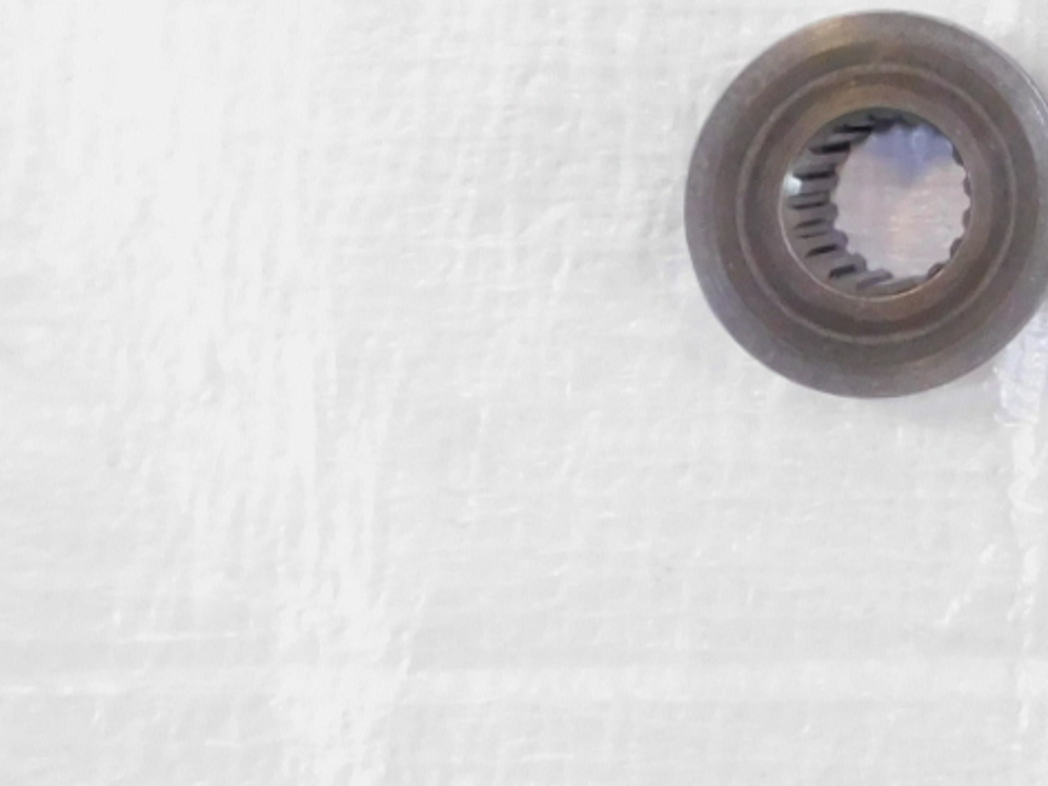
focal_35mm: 78
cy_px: -191
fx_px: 2361
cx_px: 1716
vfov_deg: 17.9
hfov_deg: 20.2
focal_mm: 4
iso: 280
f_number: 3
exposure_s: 1/30
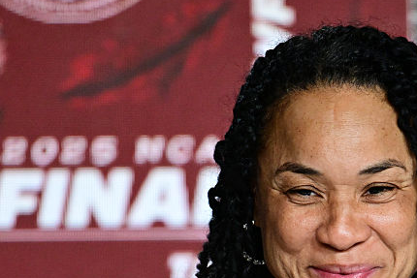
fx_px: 11030
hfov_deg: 2.2
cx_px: 372
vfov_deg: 1.4
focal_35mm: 952
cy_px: 318
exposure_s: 1/640
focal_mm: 400
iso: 5000
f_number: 4.5
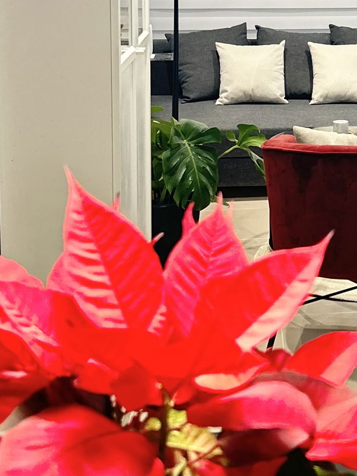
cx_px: 391
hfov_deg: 20.1
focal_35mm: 70
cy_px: 33
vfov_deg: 26.7
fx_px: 963
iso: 320
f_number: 1.5
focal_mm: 5.7
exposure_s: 1/50
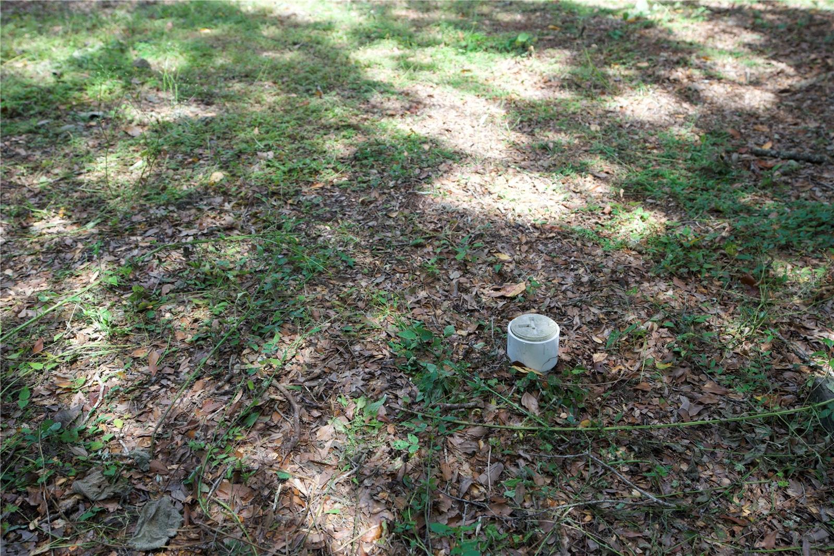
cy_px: 278
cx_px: 417
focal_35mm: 35
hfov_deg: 54.4
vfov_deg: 37.8
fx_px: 811
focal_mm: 35
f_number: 4
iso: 125
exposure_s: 1/160
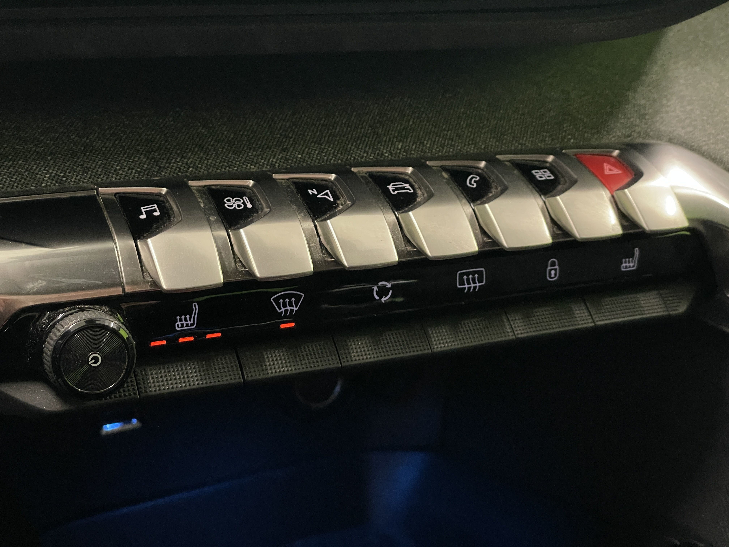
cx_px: 364
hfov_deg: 36.8
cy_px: 274
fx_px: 1095
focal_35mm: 52
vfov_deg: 28.0
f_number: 2
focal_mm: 6
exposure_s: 1/50
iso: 400
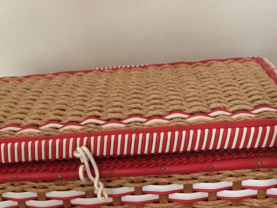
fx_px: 464
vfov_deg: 24.1
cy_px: 207
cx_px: 102
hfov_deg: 33.1
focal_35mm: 58
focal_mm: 4.15
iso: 160
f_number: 2.2
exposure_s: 1/33
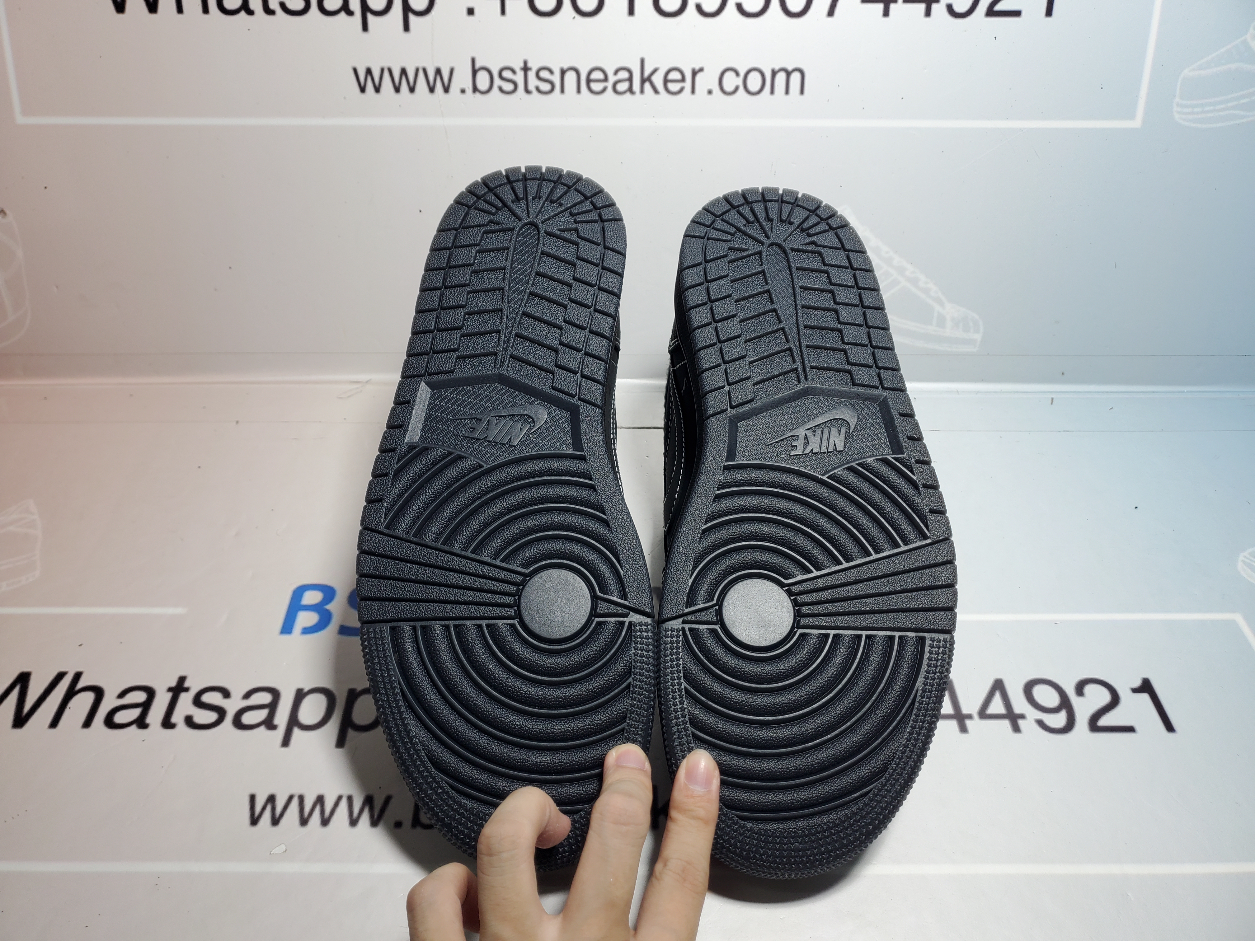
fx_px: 943
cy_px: 470
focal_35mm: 26
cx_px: 628
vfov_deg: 53.1
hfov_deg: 67.3
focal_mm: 4.3
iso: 50
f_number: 1.5
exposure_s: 1/419
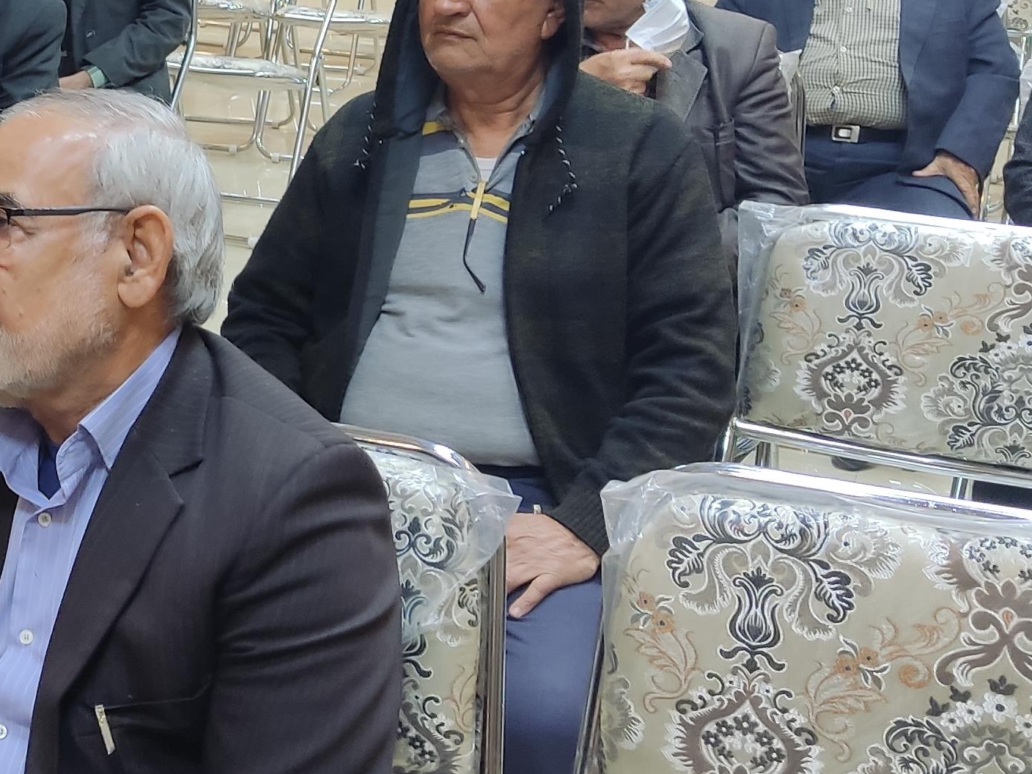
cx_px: -149
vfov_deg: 20.3
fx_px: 2117
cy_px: 77
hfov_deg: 25.1
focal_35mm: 71
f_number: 1.79
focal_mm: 4.71
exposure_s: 1/33
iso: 191
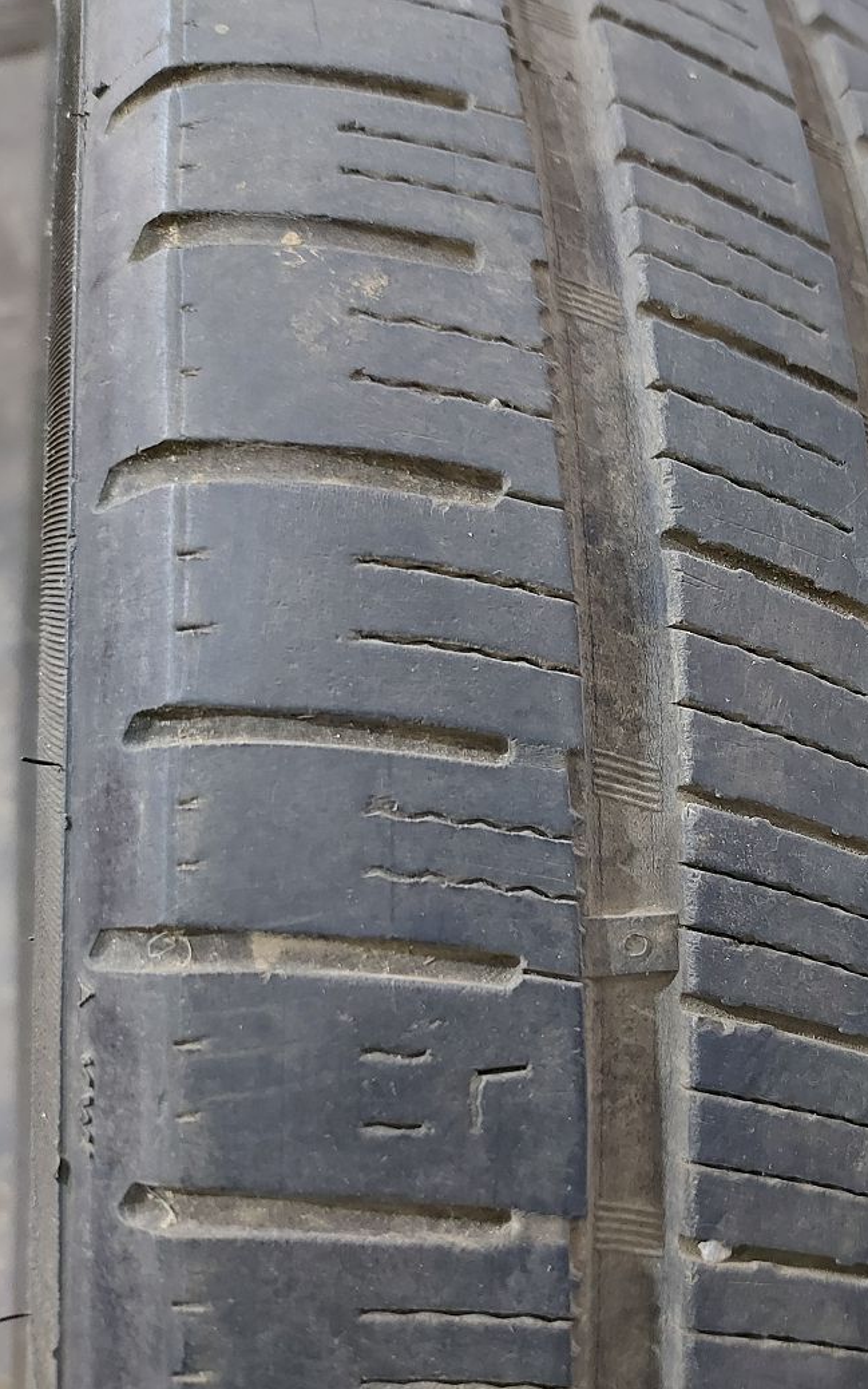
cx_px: 859
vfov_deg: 56.7
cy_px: 694
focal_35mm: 34
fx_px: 1287
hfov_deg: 34.1
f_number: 1.8
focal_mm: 5.23
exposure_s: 1/25
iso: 250
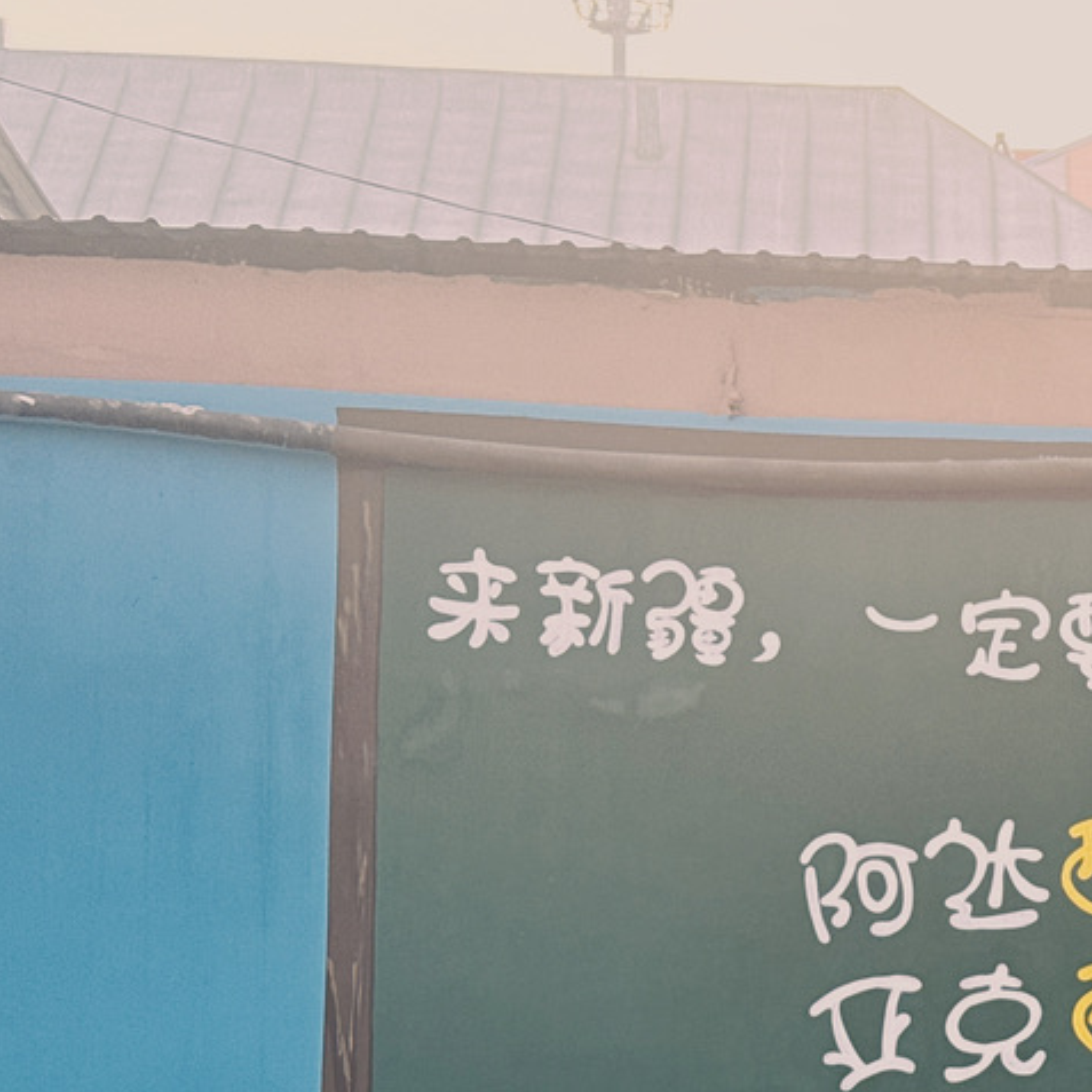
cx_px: 1165
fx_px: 3248
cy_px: 875
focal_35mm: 91
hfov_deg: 18.4
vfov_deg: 18.9
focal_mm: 6.76
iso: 80
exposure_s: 1/490
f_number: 1.78
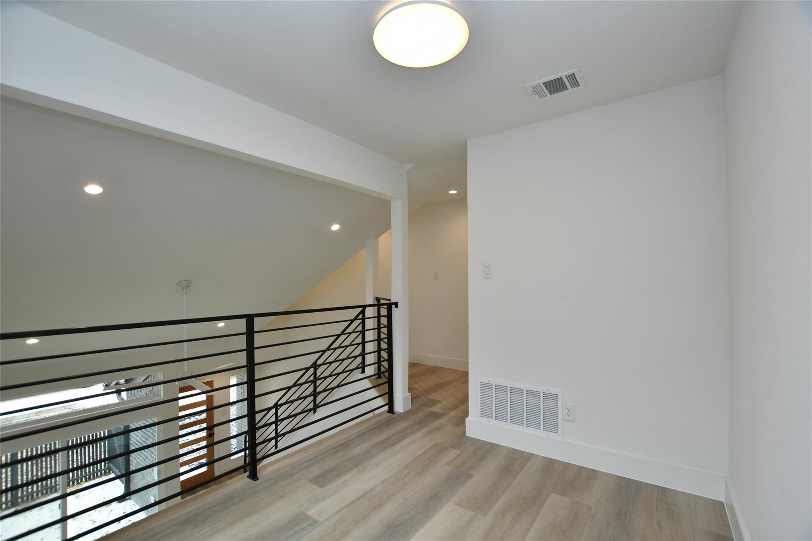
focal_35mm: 15
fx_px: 338
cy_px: 270
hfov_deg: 100.4
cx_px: 406
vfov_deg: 77.3
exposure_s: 1/100
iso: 320
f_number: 5
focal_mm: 10
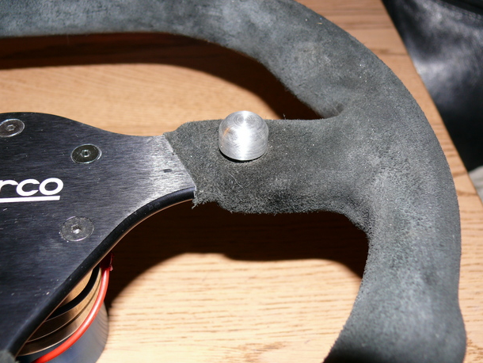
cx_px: 231
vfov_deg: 33.6
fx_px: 600
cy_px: 178
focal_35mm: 43
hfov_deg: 43.8
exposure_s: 1/30
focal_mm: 8.2
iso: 100
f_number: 2.8
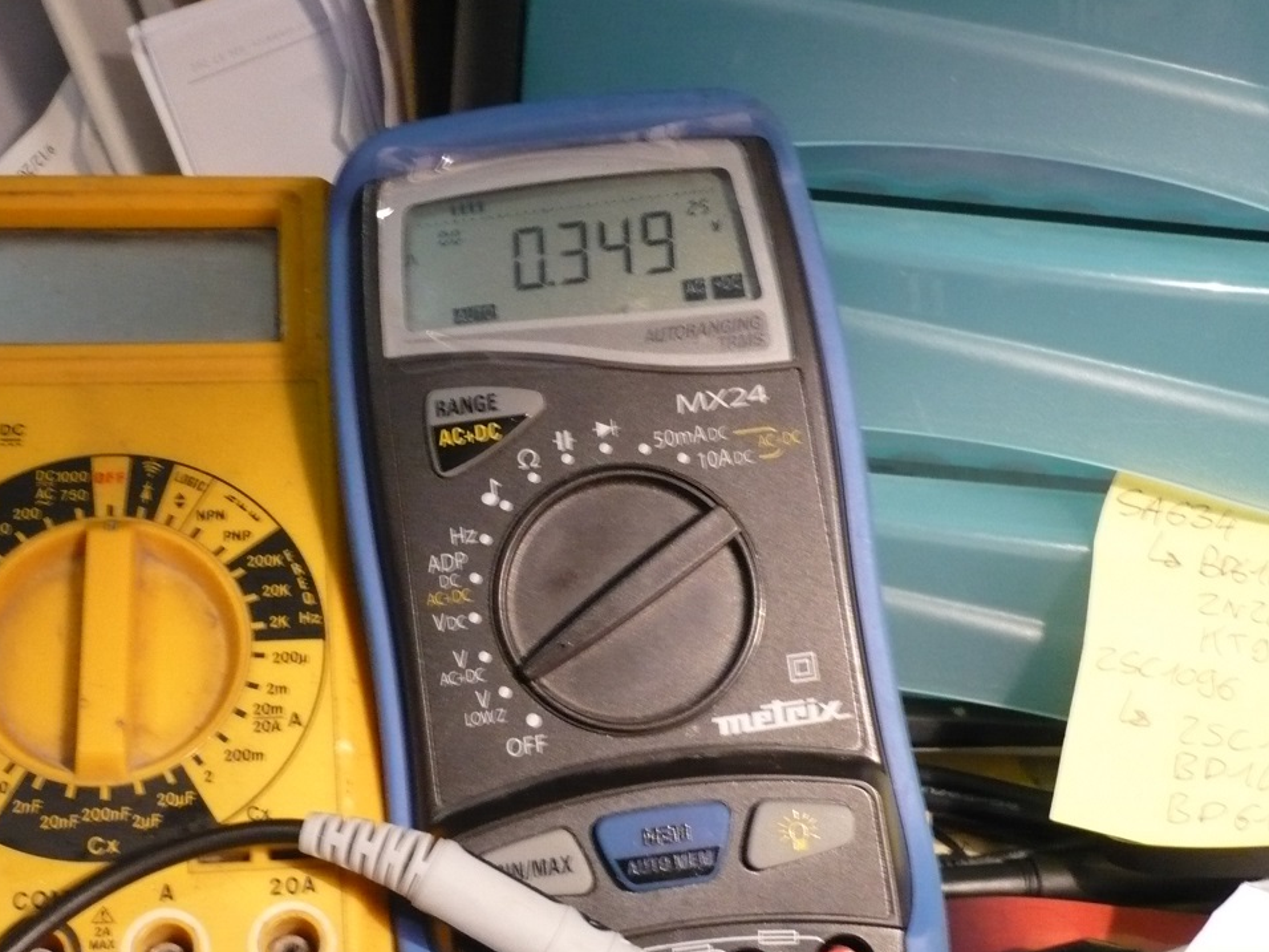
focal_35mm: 45
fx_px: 1650
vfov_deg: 32.2
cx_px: 483
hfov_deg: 41.8
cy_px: 432
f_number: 2.8
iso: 400
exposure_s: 1/20
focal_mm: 5.8
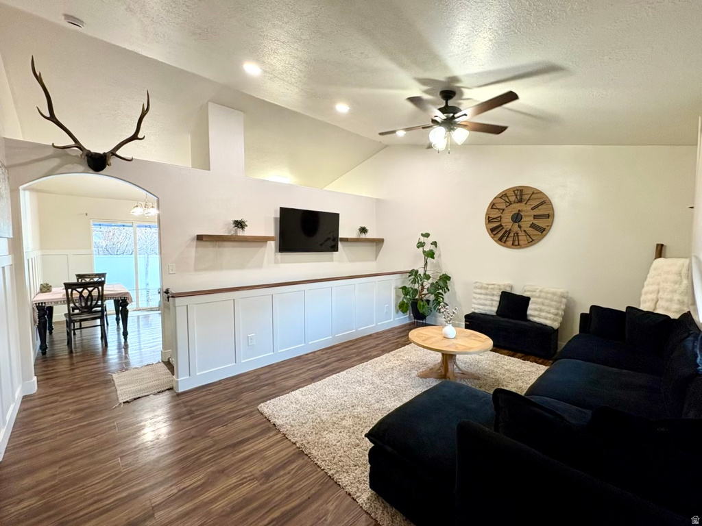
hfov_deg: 102.1
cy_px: 263
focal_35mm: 14
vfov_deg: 85.7
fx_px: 284
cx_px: 351
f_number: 2.2
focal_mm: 2.22
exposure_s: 1/60
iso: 160
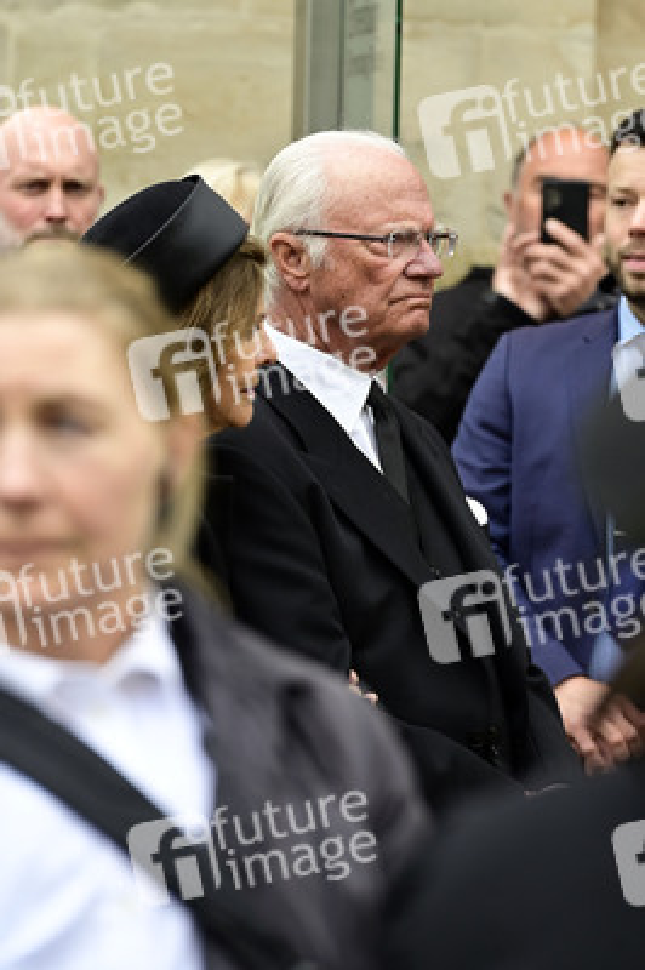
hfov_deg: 6.9
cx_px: 322
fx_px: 5384
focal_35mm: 200
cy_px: 485
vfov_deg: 10.3
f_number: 5.6
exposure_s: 1/500
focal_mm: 200
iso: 800
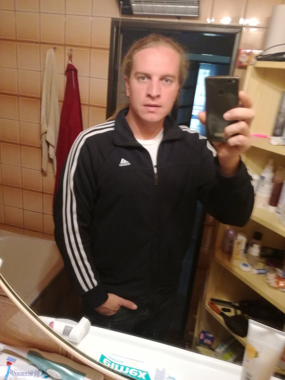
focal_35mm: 27
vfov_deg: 65.3
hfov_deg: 51.4
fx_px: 296
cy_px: 190
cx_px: 142
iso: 320
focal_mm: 3.79
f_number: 2
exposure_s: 1/25
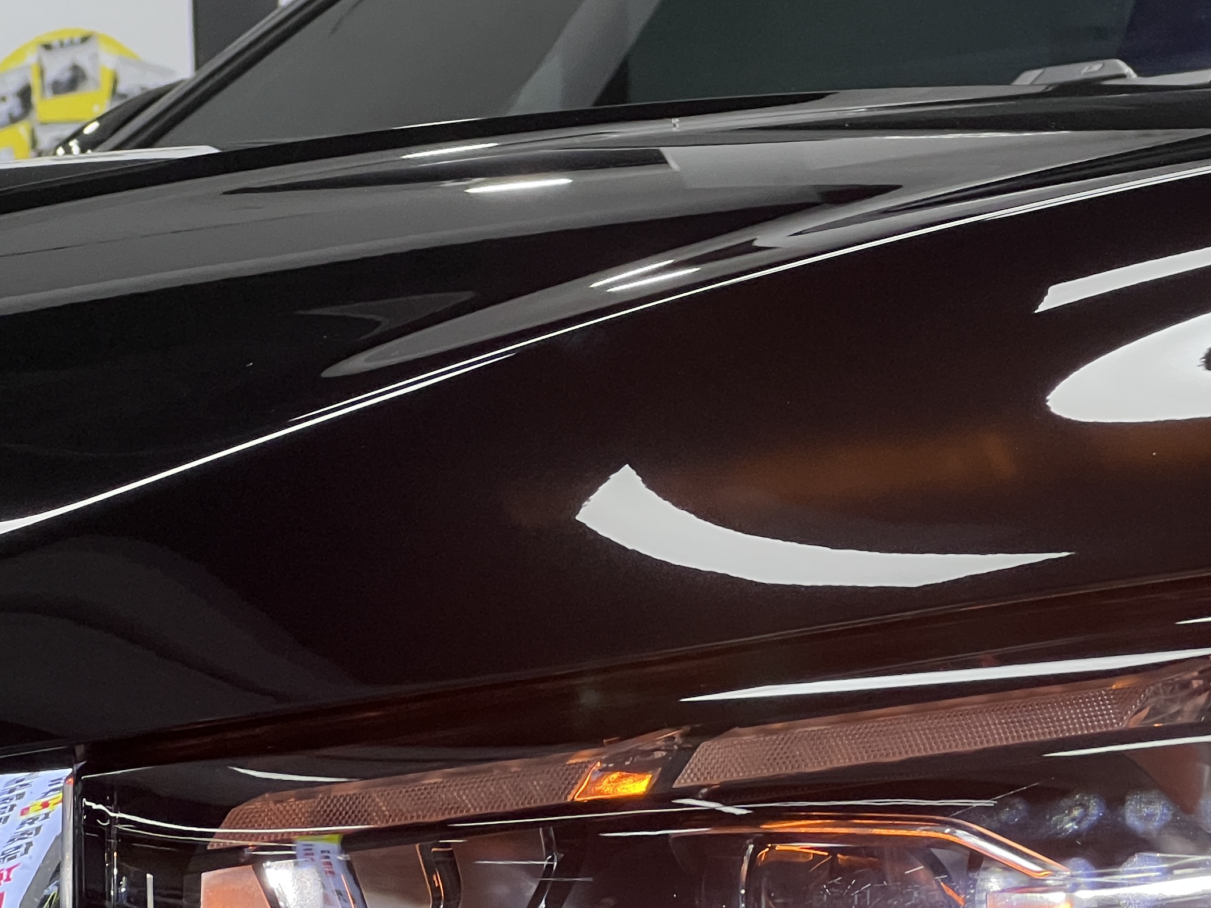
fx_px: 5213
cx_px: 1116
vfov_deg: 9.9
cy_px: 717
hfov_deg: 13.1
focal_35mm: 149
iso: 160
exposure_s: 1/100
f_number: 2.8
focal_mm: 9
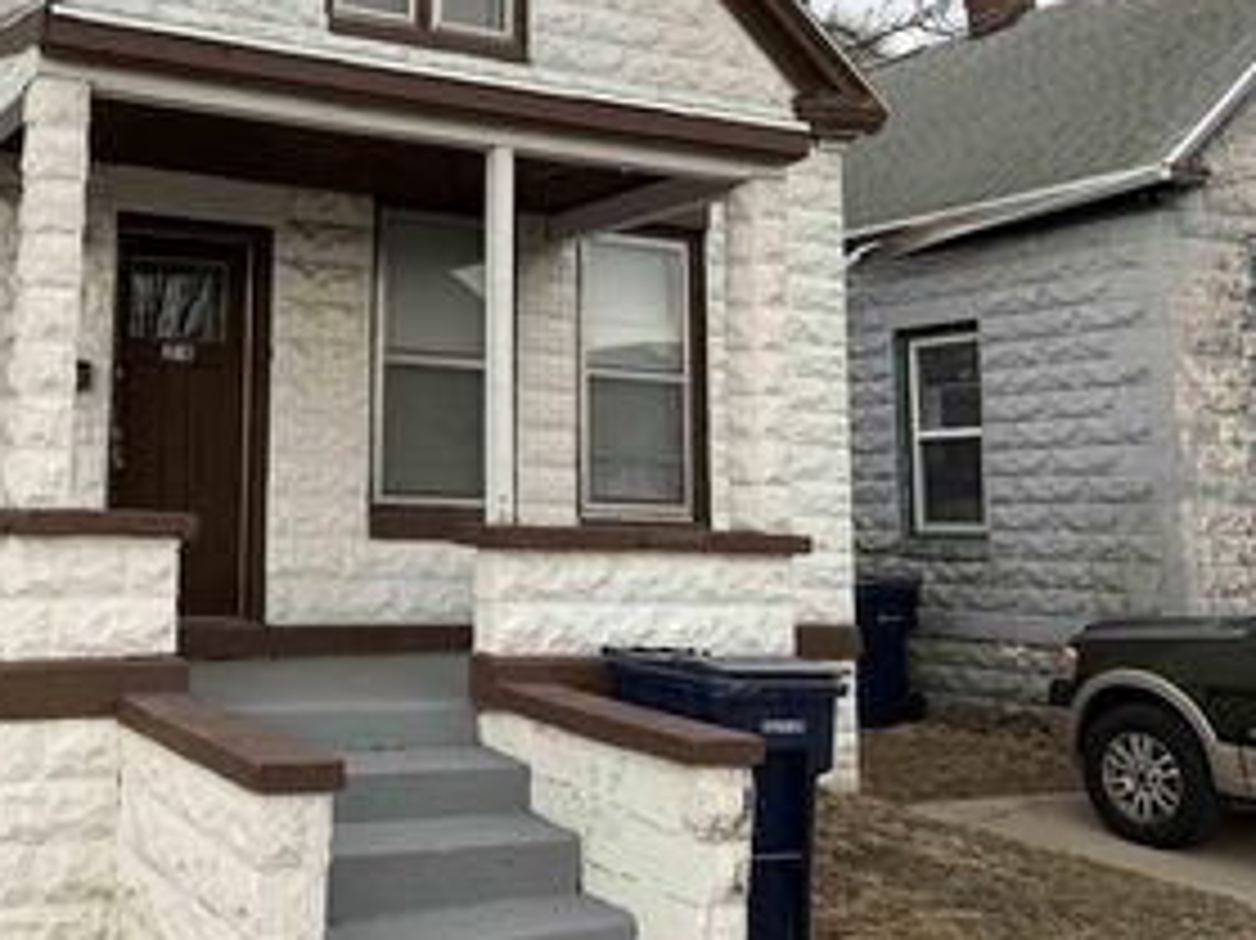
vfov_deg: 33.2
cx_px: 306
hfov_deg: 42.5
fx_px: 1560
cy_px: 281
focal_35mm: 43
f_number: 1.78
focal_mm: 6.76
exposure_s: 1/1689
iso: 80
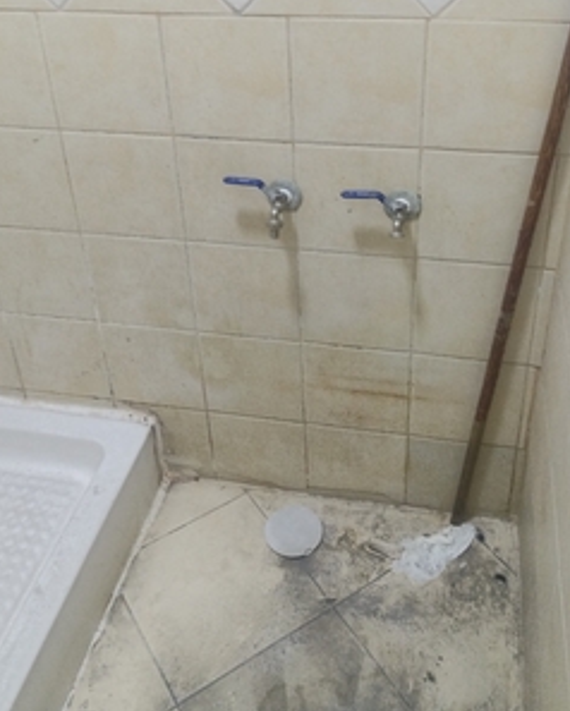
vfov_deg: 46.0
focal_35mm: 39
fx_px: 822
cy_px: 233
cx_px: 298
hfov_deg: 38.3
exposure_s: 1/33.3
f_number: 1.8
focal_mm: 4.7
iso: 714
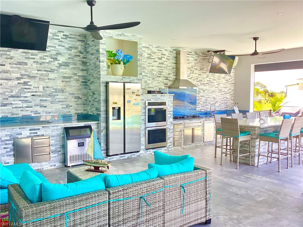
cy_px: 114
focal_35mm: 31
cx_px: 152
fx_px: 271
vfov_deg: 45.4
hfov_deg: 58.4
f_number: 2.4
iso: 50
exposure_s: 1/120
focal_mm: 3.3
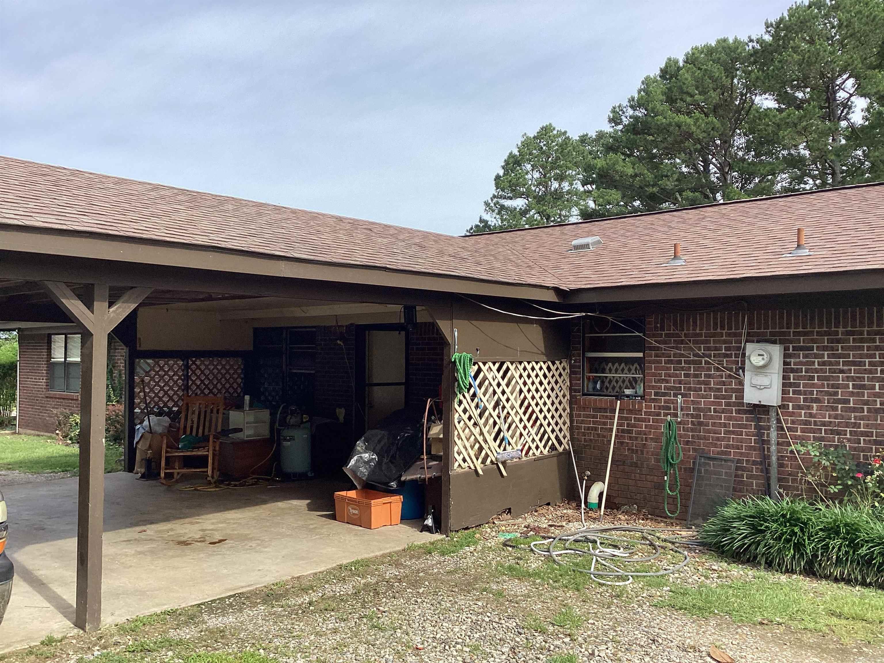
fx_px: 792
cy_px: 332
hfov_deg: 58.4
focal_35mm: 31
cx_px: 442
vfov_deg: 45.4
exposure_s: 1/799
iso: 25
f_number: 2.4
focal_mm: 3.3
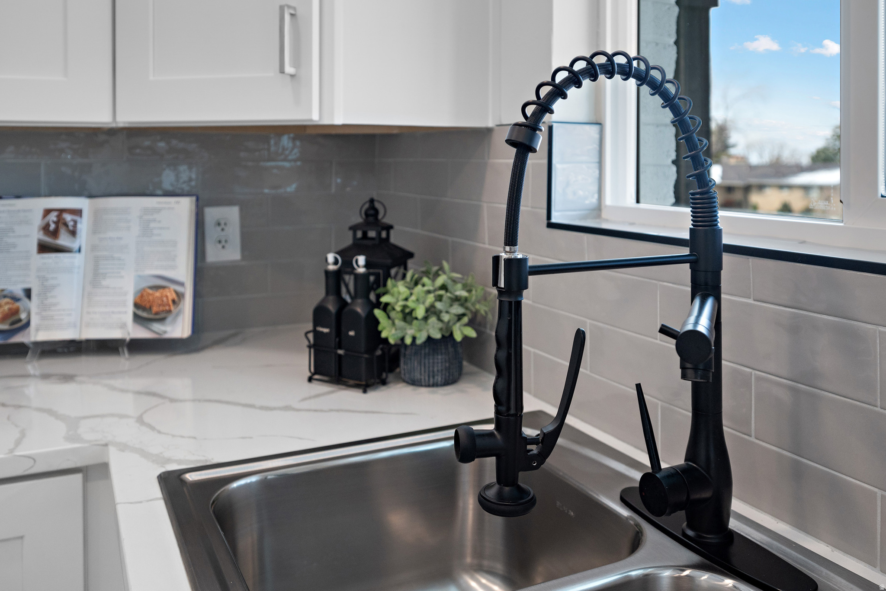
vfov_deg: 43.6
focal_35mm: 30
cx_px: 443
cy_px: 296
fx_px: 739
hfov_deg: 61.9
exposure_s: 1/50
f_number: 4.5
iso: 500
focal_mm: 30
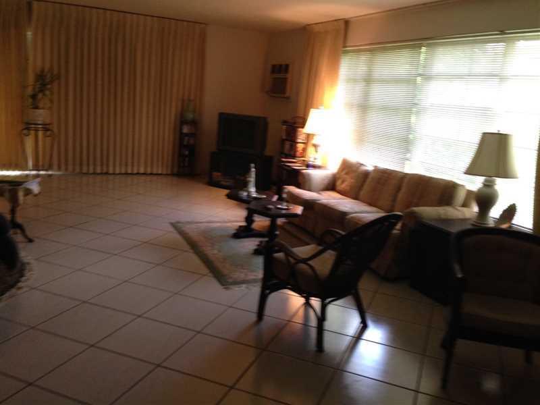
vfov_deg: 42.9
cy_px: 202
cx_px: 270
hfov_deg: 55.4
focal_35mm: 33
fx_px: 515
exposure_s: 1/20
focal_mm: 4.12
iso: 125
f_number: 2.4
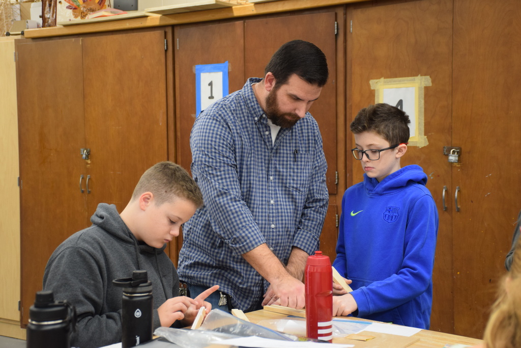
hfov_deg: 31.9
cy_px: 174
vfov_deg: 21.6
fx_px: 912
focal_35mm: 63
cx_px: 260
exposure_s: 1/60
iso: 900
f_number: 4.5
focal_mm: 42
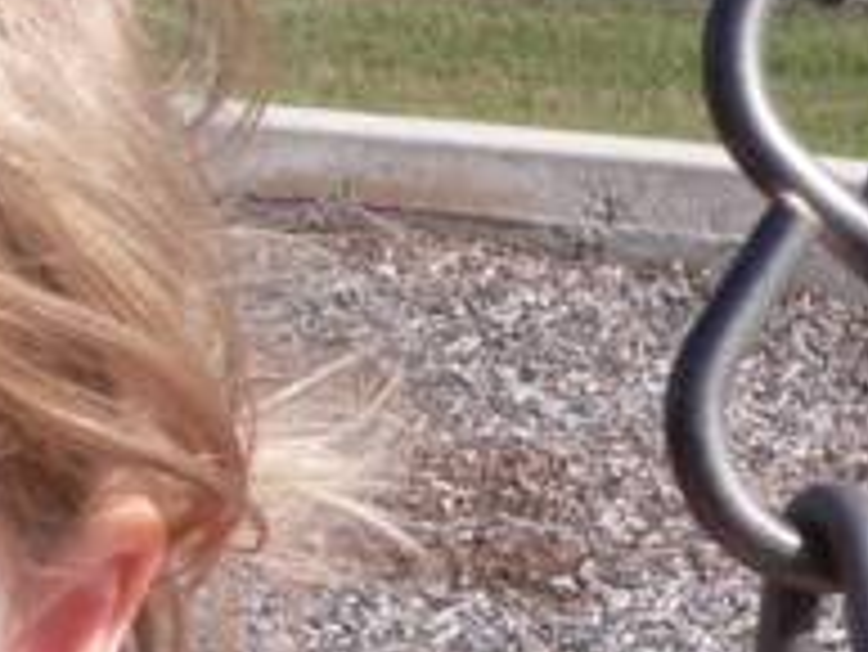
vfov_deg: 9.0
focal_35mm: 163
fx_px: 4090
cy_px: 744
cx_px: -598
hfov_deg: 11.4
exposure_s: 1/320
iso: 80
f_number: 5.6
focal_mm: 5.8
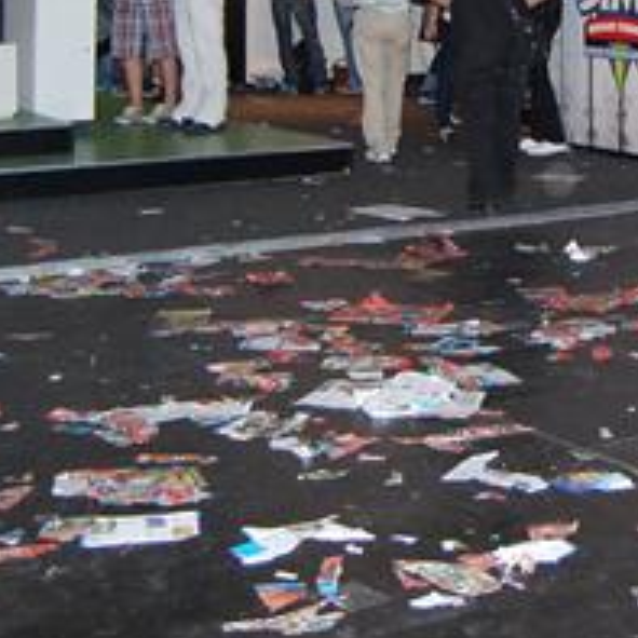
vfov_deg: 19.7
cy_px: -65
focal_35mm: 84
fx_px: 1752
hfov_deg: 20.0
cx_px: 636
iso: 900
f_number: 3.5
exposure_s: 1/60
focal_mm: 18
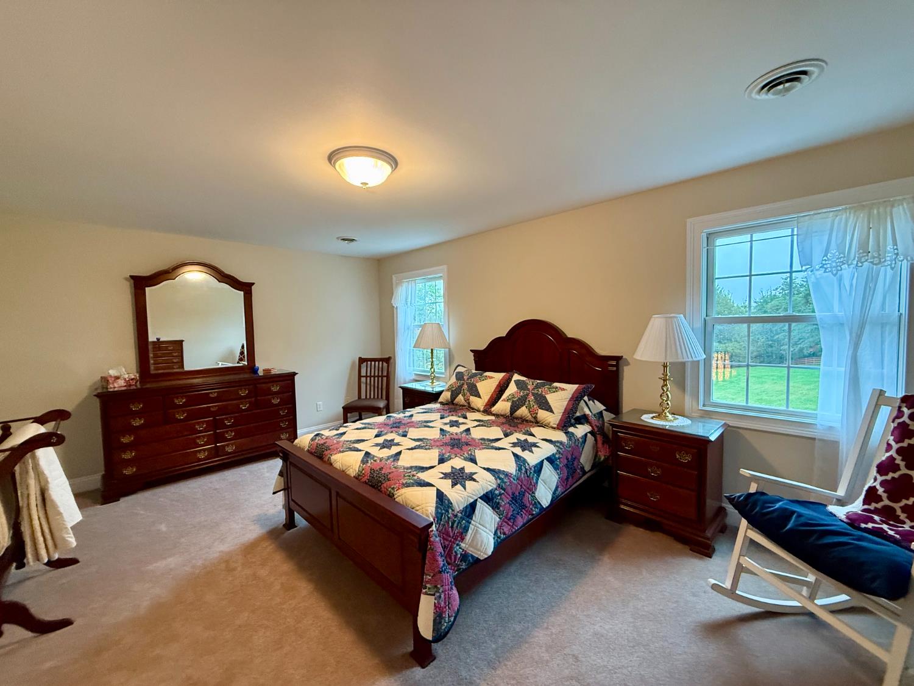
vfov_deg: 85.7
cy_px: 343
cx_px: 457
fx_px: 370
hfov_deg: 102.1
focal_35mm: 14
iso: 400
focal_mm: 2.22
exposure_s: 1/60
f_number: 2.2
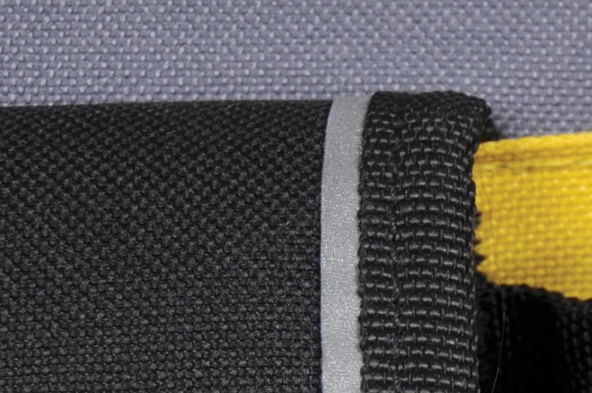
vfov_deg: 5.4
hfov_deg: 8.0
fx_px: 4170
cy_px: 537
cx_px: 880
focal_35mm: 254
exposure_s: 1/200
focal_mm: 36
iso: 200
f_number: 5
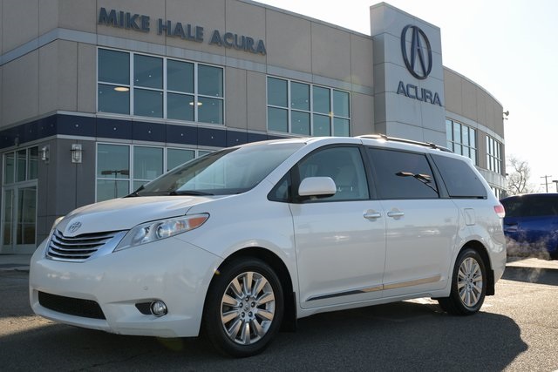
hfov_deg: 48.4
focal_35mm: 40
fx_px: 620
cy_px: 186
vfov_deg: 33.4
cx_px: 279
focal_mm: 40
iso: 1250
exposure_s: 1/640
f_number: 13
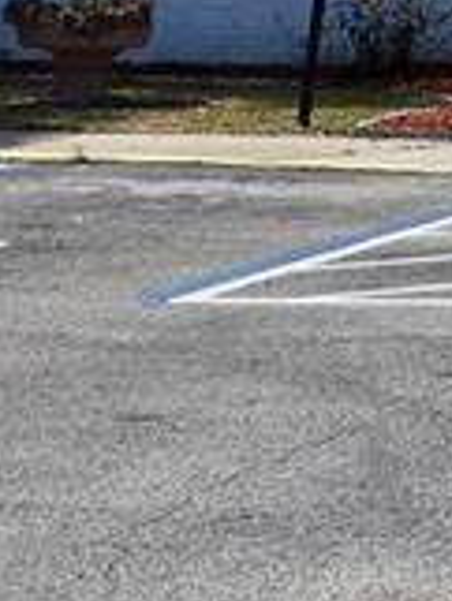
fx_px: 2539
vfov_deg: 12.9
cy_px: -276
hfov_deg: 8.2
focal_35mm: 146
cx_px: 1487
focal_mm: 5.4
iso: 25
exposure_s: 1/2122
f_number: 1.8
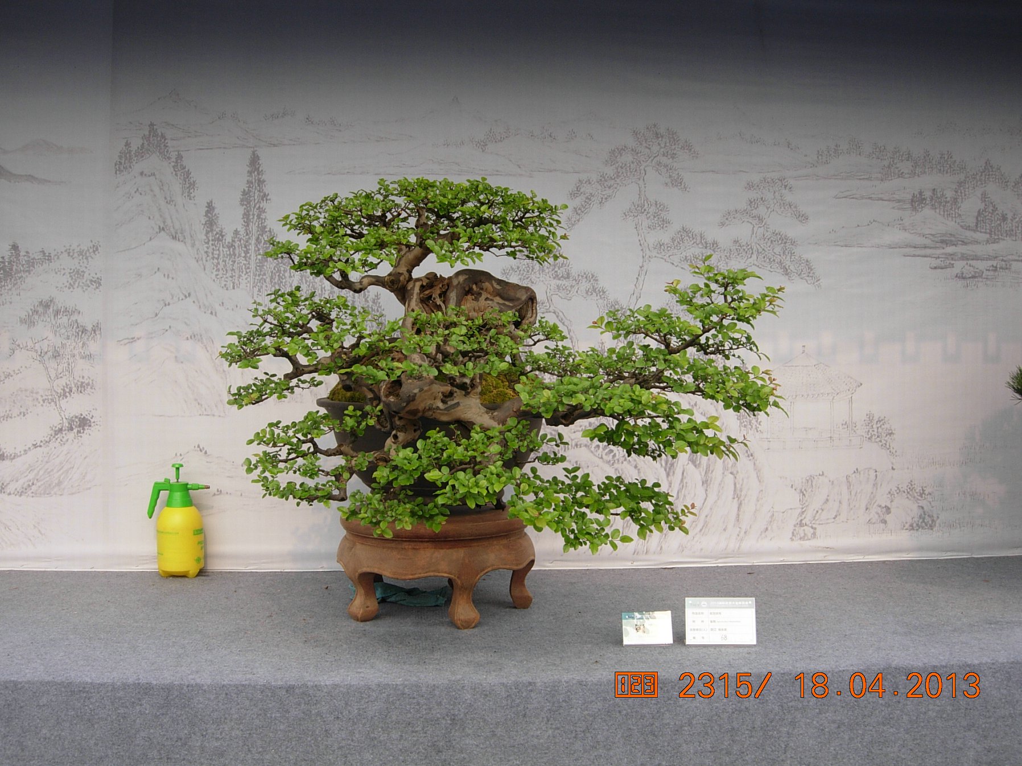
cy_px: 383
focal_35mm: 36
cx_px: 511
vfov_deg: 39.7
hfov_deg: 51.4
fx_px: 1063
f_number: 4.8
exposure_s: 1/242
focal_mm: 7.5
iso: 50
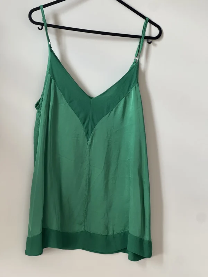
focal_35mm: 77
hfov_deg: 19.1
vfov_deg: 25.3
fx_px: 617
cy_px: 138
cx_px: 104
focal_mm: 9
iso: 250
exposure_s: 1/91
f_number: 2.8
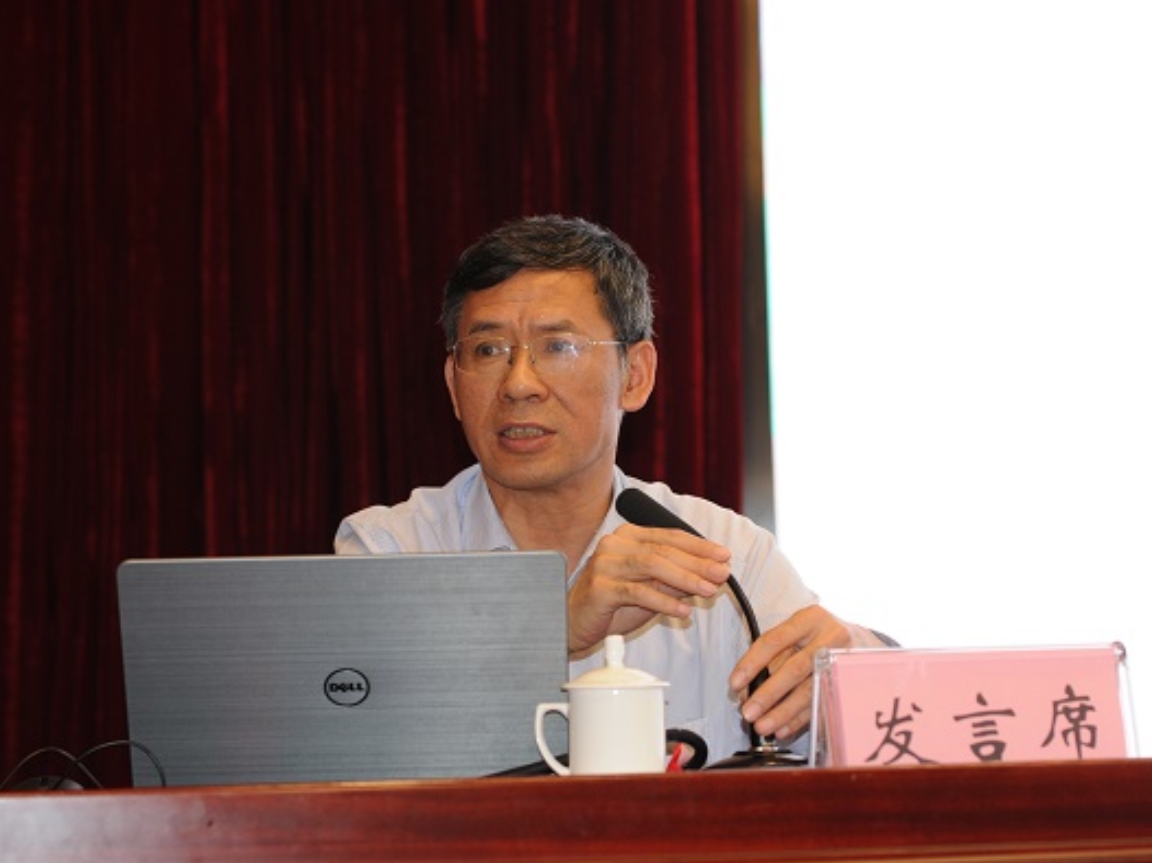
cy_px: 434
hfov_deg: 17.1
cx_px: 565
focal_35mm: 115
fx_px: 3825
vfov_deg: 12.9
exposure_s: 1/80
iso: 400
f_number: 4
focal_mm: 70
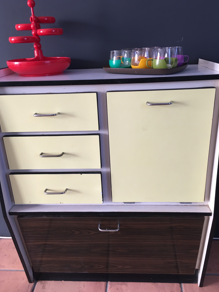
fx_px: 253
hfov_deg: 46.8
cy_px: 146
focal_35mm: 30
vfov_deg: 60.0
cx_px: 110
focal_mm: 4.15
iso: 40
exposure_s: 1/17
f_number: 2.2
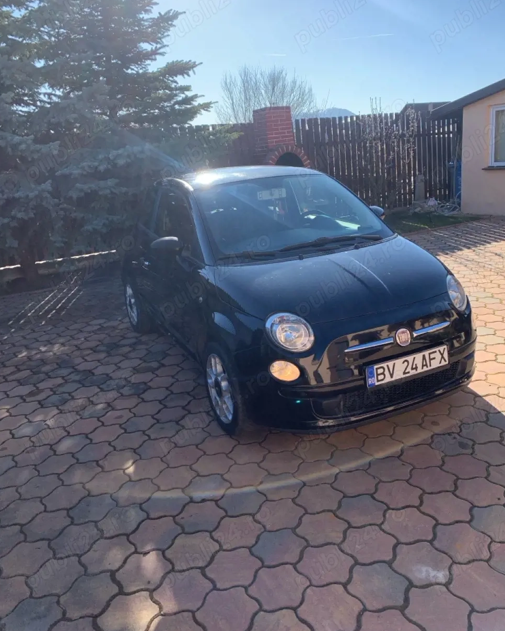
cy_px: 297
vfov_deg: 62.2
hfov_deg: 51.5
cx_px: 249
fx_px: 523
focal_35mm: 28
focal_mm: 4.25
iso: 25
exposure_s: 1/1427
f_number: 1.8
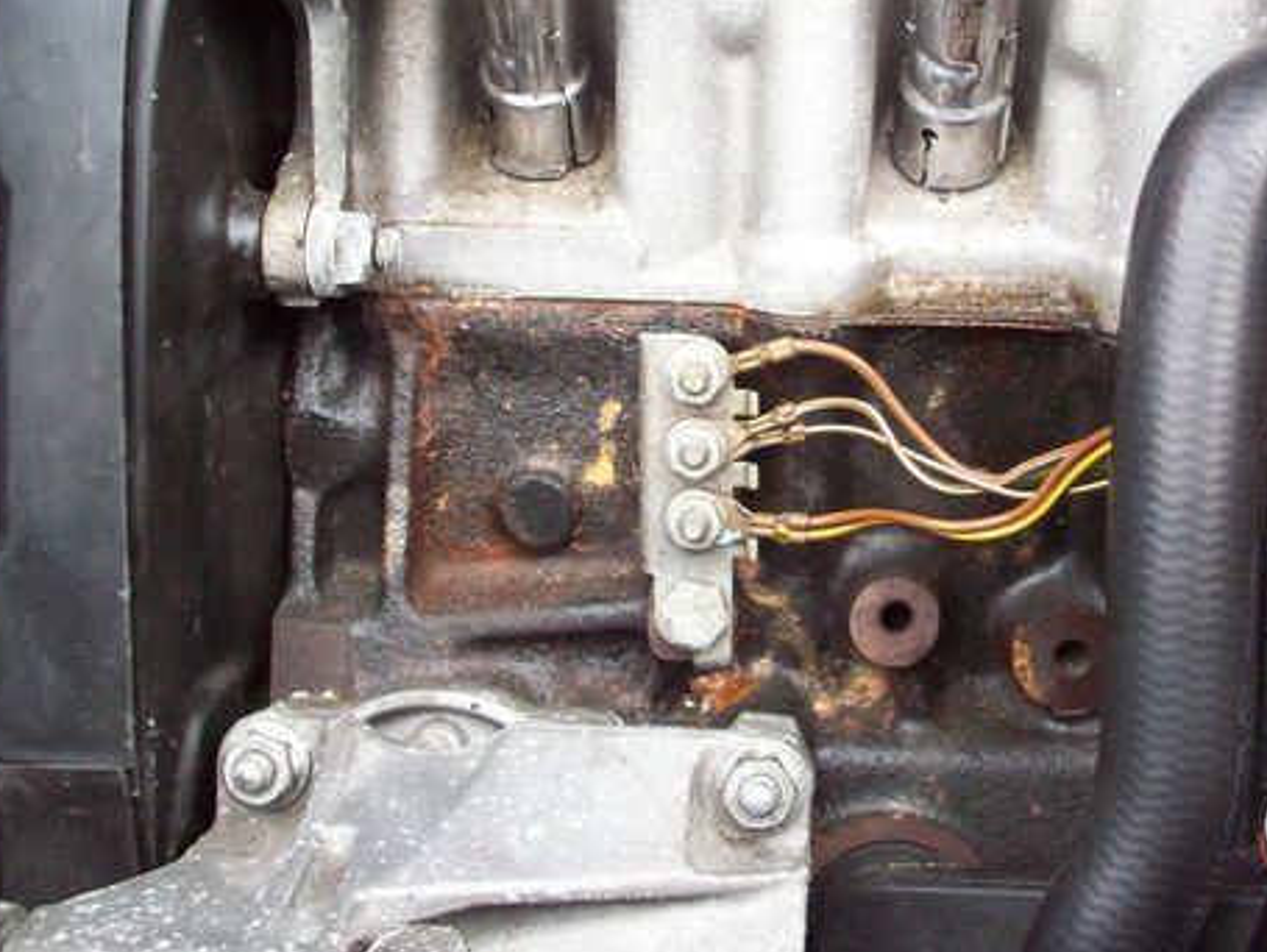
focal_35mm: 52
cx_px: 760
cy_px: 418
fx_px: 1905
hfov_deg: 36.7
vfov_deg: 28.0
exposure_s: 1/93.8
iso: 160
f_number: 2.8
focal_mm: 6.2
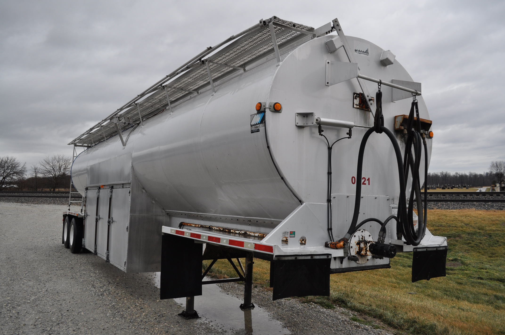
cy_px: 168
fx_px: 420
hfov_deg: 62.0
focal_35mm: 30
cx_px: 252
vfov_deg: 43.5
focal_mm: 20
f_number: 5
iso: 400
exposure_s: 1/100
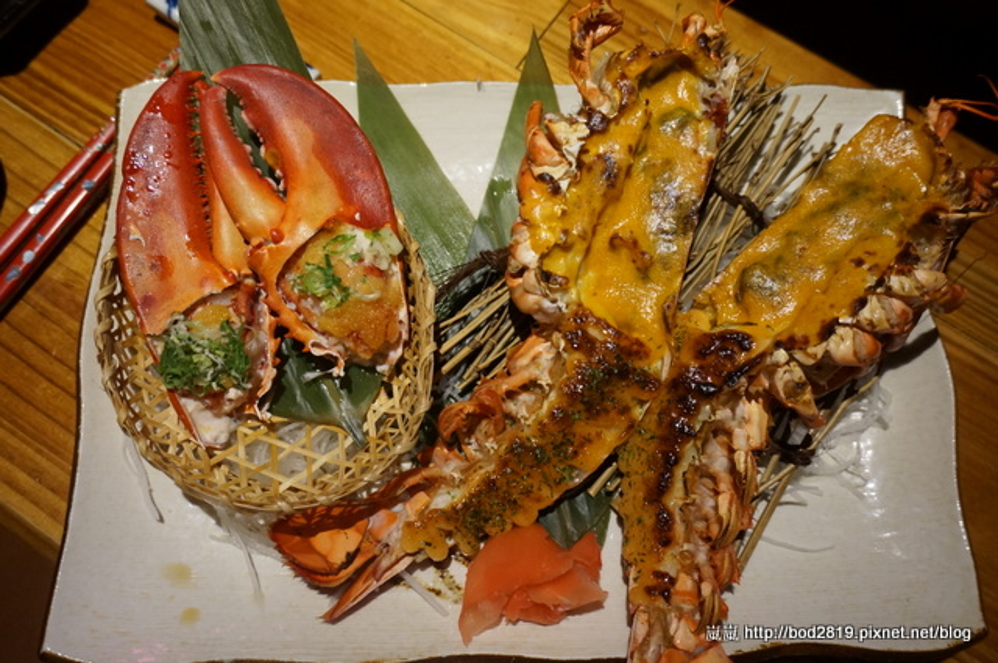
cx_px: 499
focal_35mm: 33
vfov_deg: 39.9
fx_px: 914
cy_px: 332
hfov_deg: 57.3
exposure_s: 1/60
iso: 1250
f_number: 4
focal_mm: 22
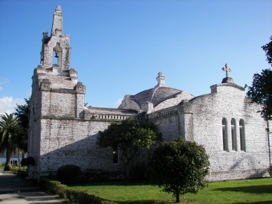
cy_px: 102
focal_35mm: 36
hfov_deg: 51.4
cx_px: 136
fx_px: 283
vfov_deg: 39.7
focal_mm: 6
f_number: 2.8
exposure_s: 1/800
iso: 50
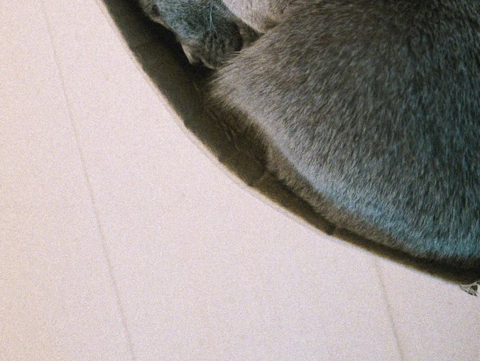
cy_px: -32
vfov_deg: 19.9
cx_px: 415
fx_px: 985
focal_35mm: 71
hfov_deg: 26.6
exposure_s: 1/60
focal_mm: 15
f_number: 1.7
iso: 1000
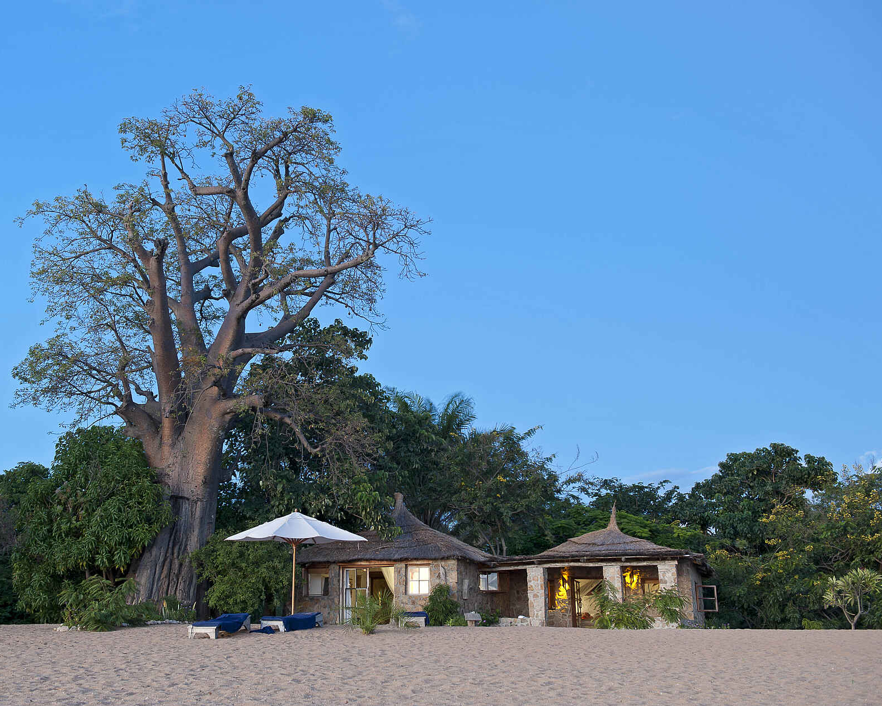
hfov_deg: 45.7
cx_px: 388
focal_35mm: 40
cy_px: 349
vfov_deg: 37.3
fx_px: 1044
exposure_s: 1.6
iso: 200
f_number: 4.5
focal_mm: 35
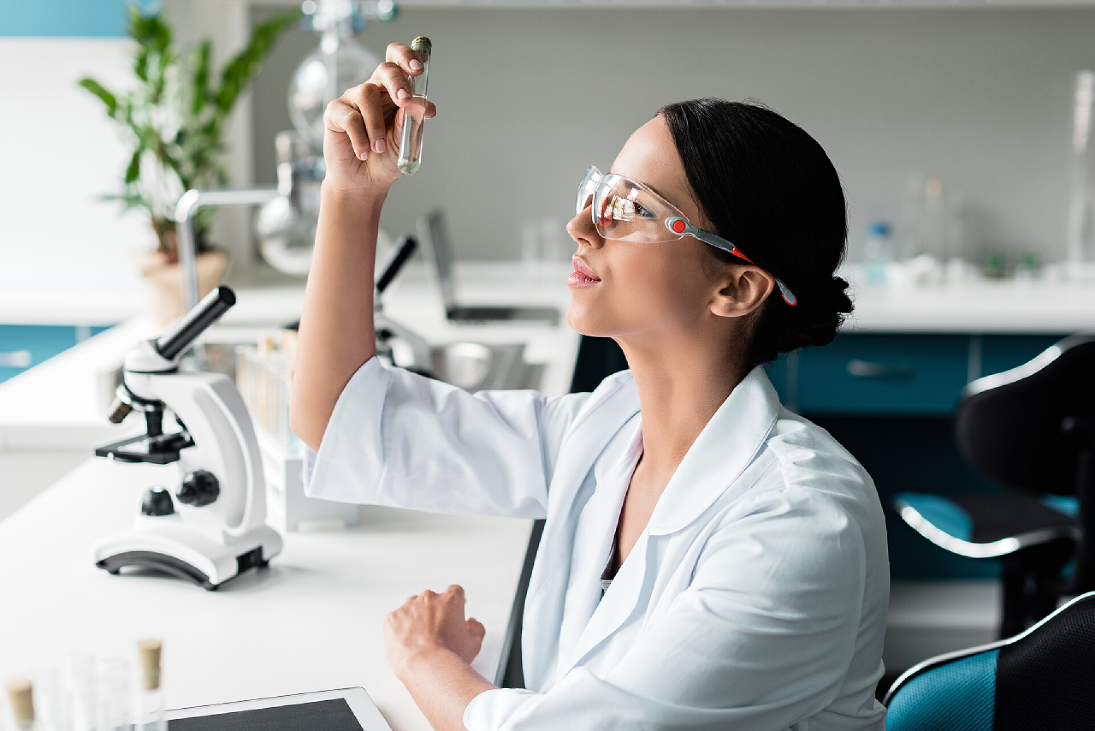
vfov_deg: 27.0
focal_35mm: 50
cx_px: 548
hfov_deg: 39.6
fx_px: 1521
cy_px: 366
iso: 200
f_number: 2.8
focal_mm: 50
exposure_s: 1/125
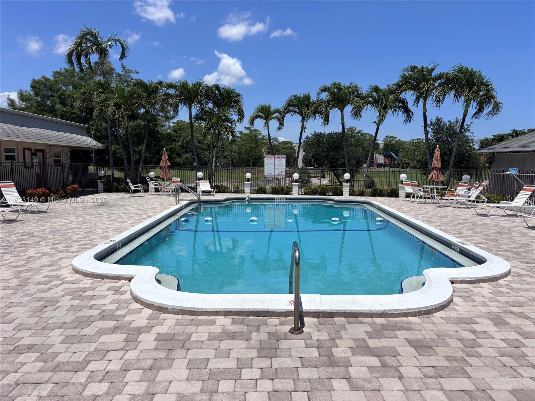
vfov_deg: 53.1
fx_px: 402
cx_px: 268
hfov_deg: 67.3
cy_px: 200
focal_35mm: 26
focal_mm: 5.96
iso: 50
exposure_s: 1/7692
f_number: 1.6
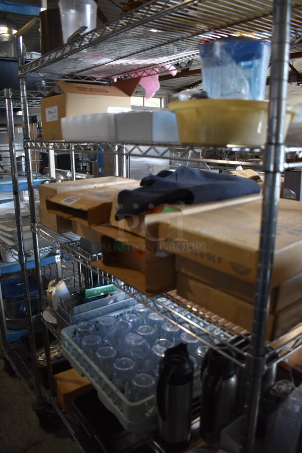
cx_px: 151
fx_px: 339
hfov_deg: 48.0
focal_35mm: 27
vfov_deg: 67.3
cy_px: 226
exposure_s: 1/200
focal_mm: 18
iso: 800
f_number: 3.5
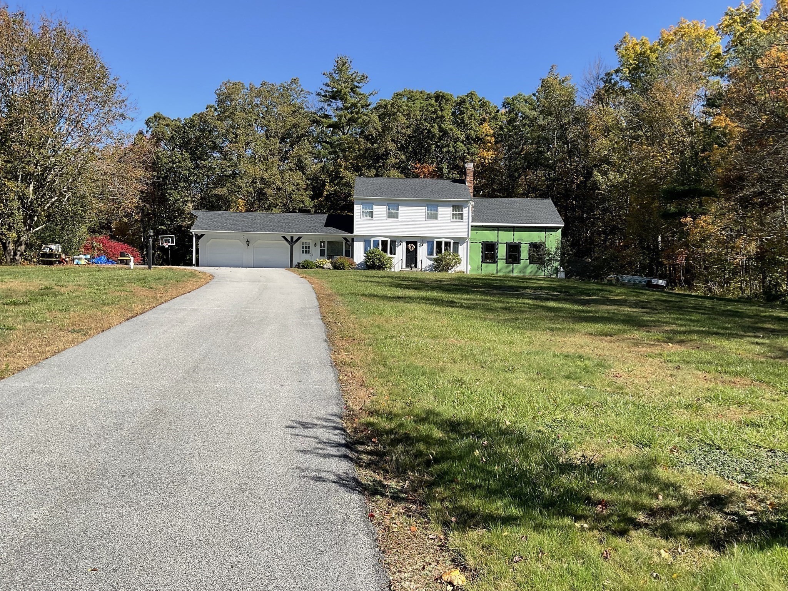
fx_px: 660
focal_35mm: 29
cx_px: 394
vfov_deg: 48.2
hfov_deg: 61.7
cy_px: 296
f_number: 1.8
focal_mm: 3
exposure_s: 1/1279
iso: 16
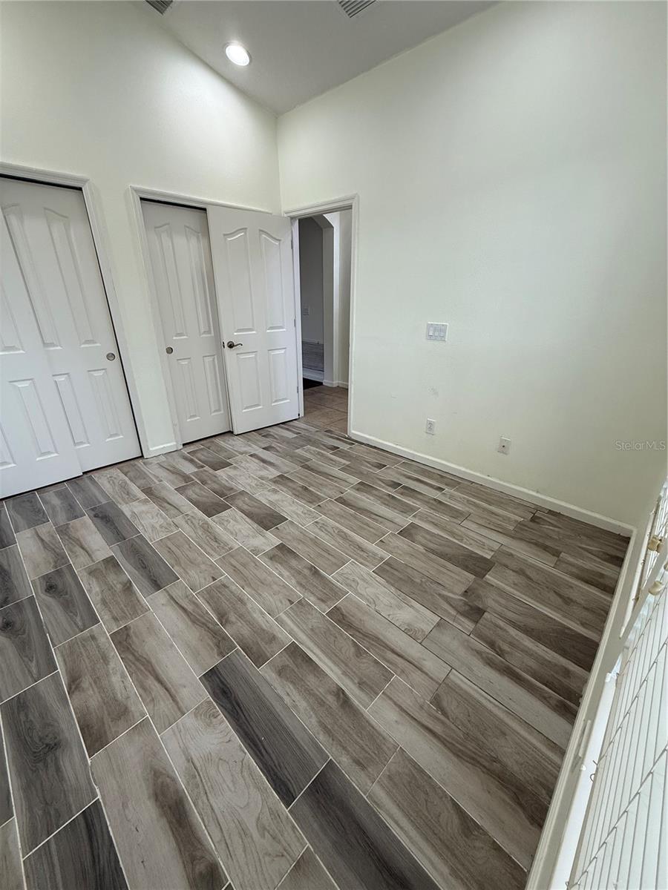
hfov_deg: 85.7
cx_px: 334
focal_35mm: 14
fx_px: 360
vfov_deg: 102.1
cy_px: 445
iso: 125
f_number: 2.2
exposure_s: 1/120
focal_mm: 2.22
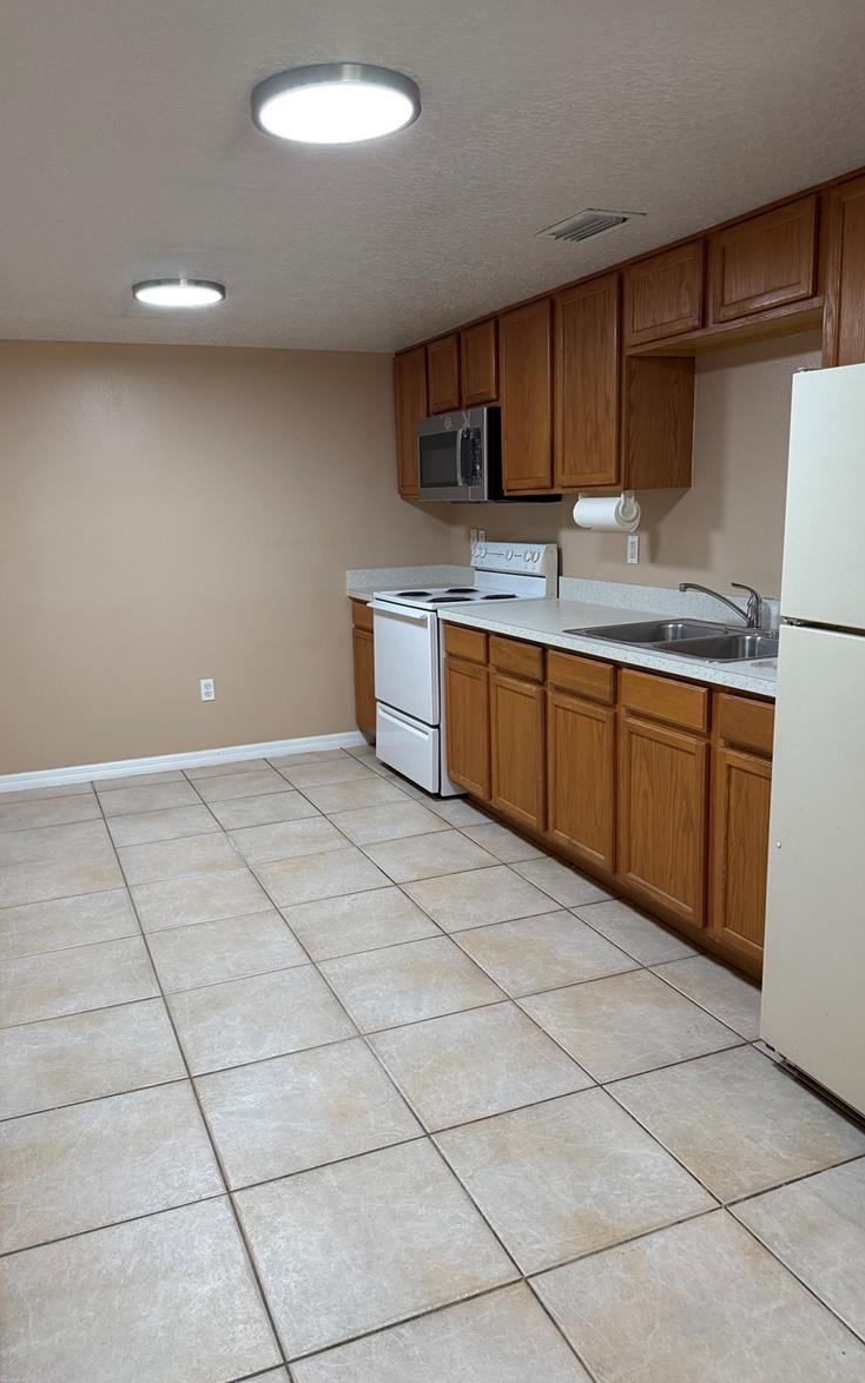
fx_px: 980
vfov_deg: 70.4
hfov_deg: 47.6
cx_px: 425
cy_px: 686
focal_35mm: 26
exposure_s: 1/120
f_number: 1.78
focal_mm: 6.76
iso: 250
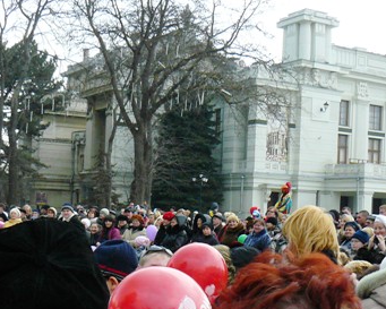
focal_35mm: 66
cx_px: 158
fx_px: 754
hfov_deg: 28.7
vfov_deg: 22.8
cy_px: 252
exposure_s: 1/250
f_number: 5
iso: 200
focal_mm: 6
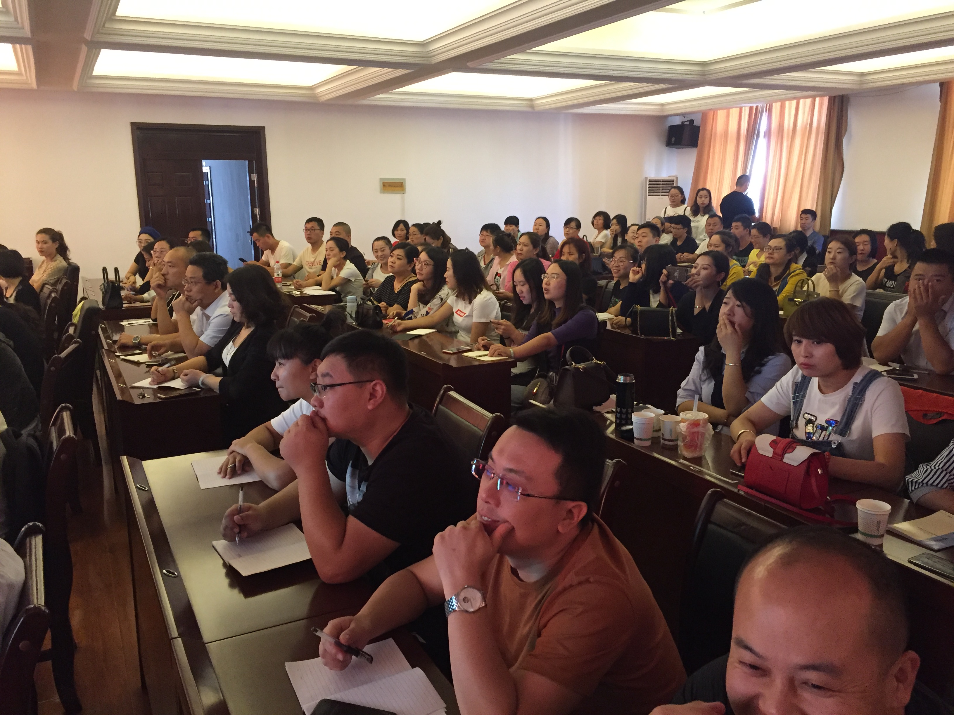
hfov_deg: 61.7
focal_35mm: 29
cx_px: 477
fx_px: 799
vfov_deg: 48.2
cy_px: 358
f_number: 2.2
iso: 320
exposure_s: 1/33
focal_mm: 4.15
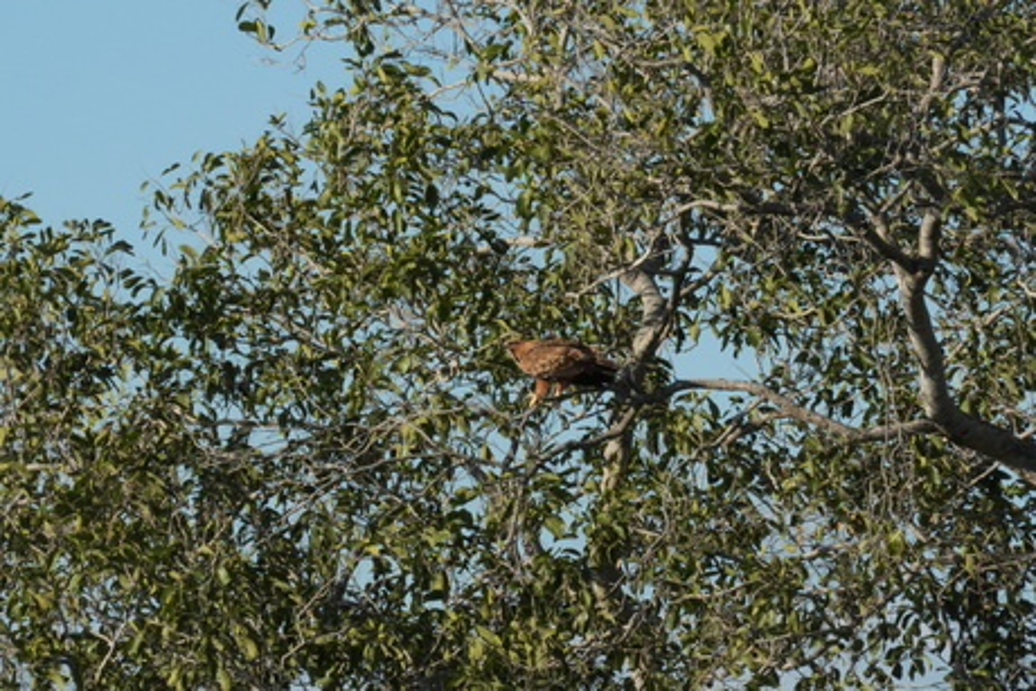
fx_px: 12953
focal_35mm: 450
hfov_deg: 4.6
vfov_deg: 3.1
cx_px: 518
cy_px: 346
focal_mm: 300
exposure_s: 1/125
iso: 1250
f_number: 36
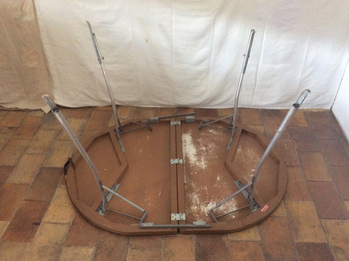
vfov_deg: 44.1
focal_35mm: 32
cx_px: 174
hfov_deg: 56.9
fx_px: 322
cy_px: 130
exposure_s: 1/25
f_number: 2.4
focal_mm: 3.3
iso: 250
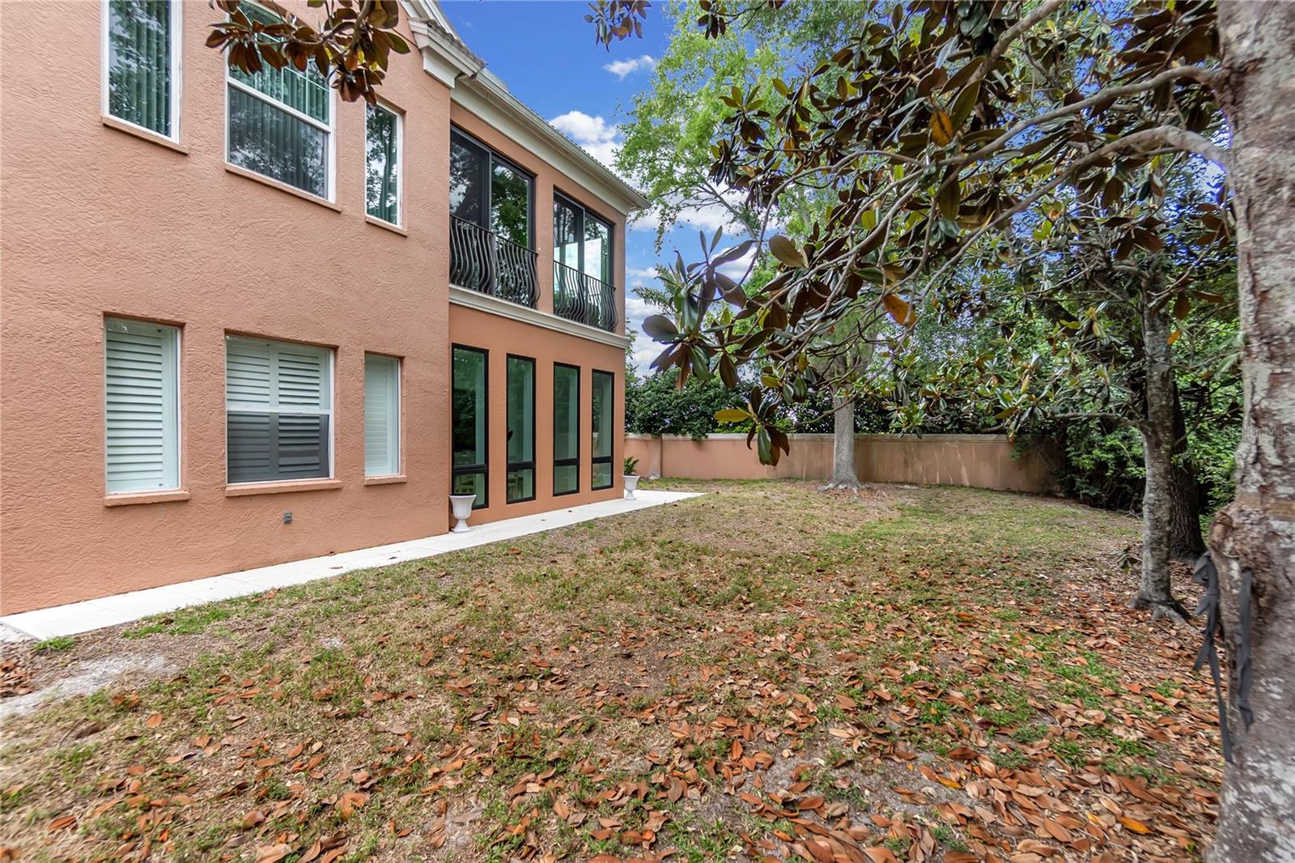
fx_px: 539
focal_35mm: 15
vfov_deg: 77.3
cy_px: 432
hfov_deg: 100.4
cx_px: 648
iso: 100
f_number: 4
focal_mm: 10
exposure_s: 1/200
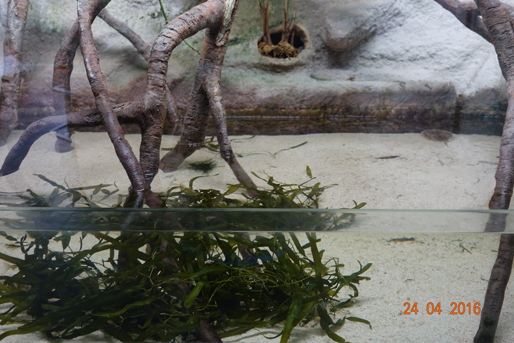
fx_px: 514
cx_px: 257
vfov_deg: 36.9
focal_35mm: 36
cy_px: 172
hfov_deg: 53.1
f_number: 2.8
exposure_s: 1/40
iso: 250
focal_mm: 13.34
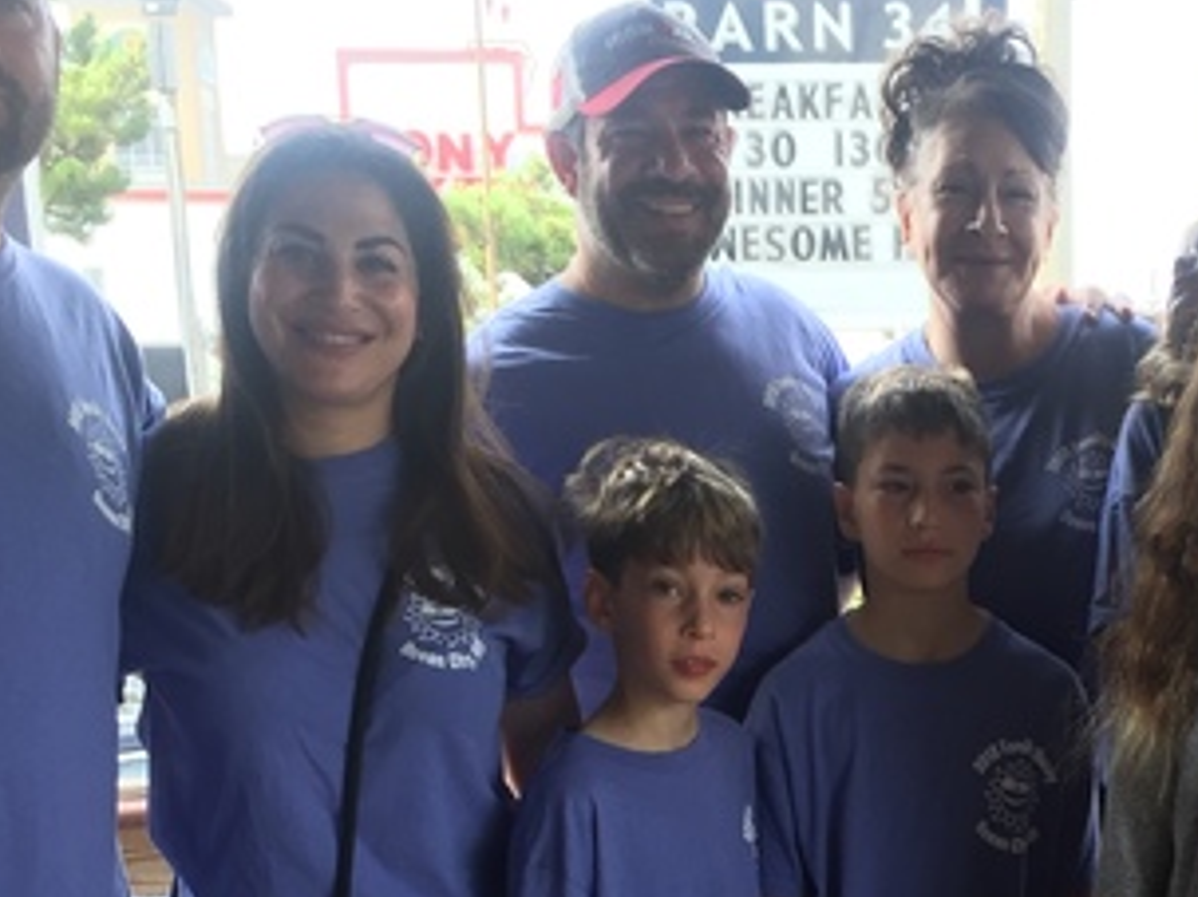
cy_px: 956
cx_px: 909
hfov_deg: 27.7
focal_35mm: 69
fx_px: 2387
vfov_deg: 20.4
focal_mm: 4.15
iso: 50
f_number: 2.2
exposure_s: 1/120
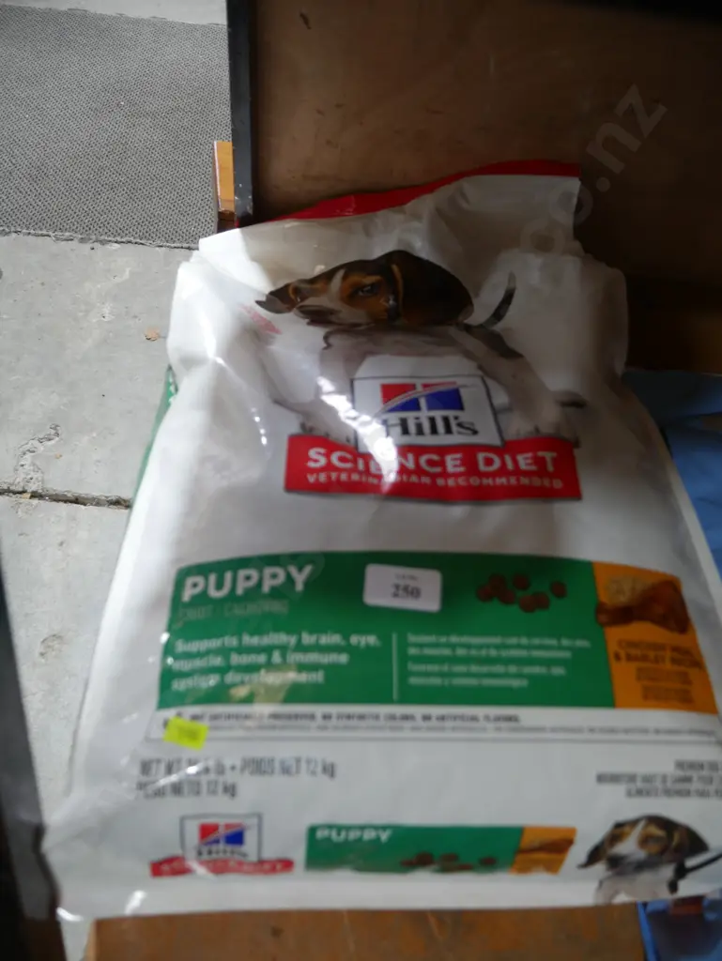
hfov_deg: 49.8
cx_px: 361
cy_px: 480
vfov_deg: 63.4
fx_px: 778
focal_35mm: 28
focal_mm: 14
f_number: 3.5
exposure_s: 1/60
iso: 320
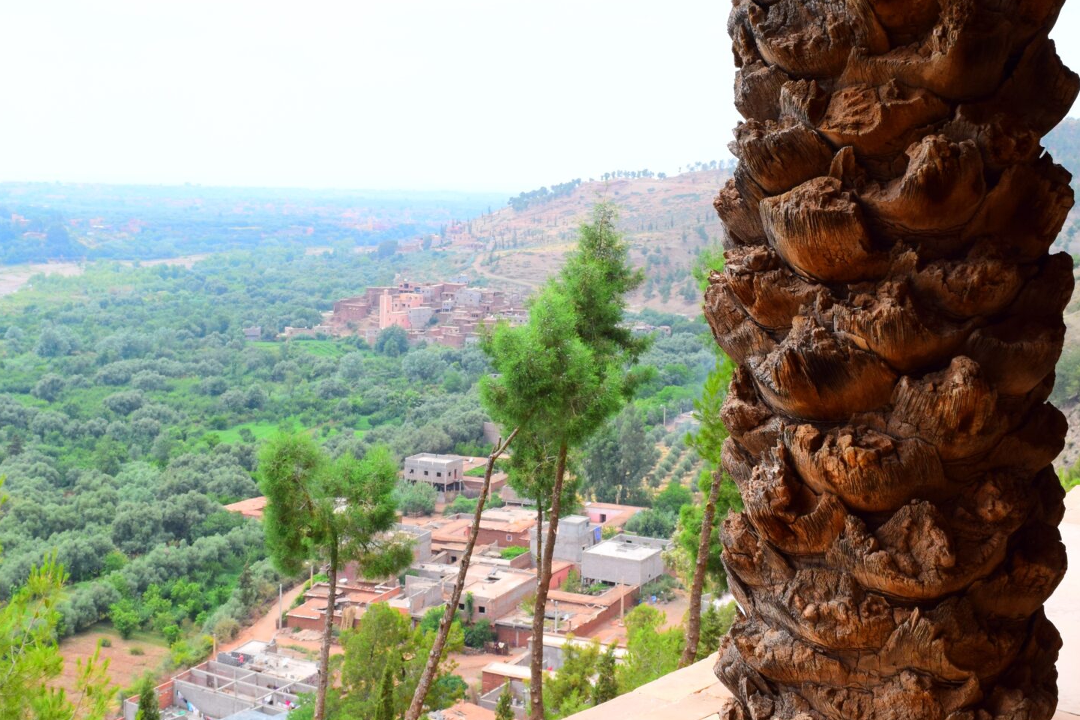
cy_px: 211
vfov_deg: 27.8
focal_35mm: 48
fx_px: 1440
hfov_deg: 41.1
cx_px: 507
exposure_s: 1/320
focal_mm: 18
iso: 200
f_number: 9
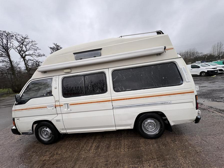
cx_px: 112
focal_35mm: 14
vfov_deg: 85.7
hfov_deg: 102.1
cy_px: 84
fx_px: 91
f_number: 2.2
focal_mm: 2.22
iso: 40
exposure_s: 1/173
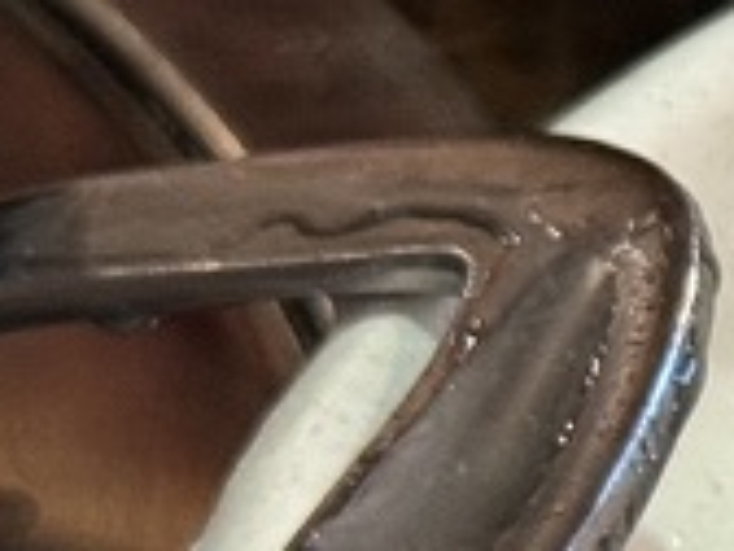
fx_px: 6192
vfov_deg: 5.1
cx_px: 1857
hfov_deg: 6.4
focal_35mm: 292
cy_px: 765
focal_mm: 6.76
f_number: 1.78
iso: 250
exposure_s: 1/33
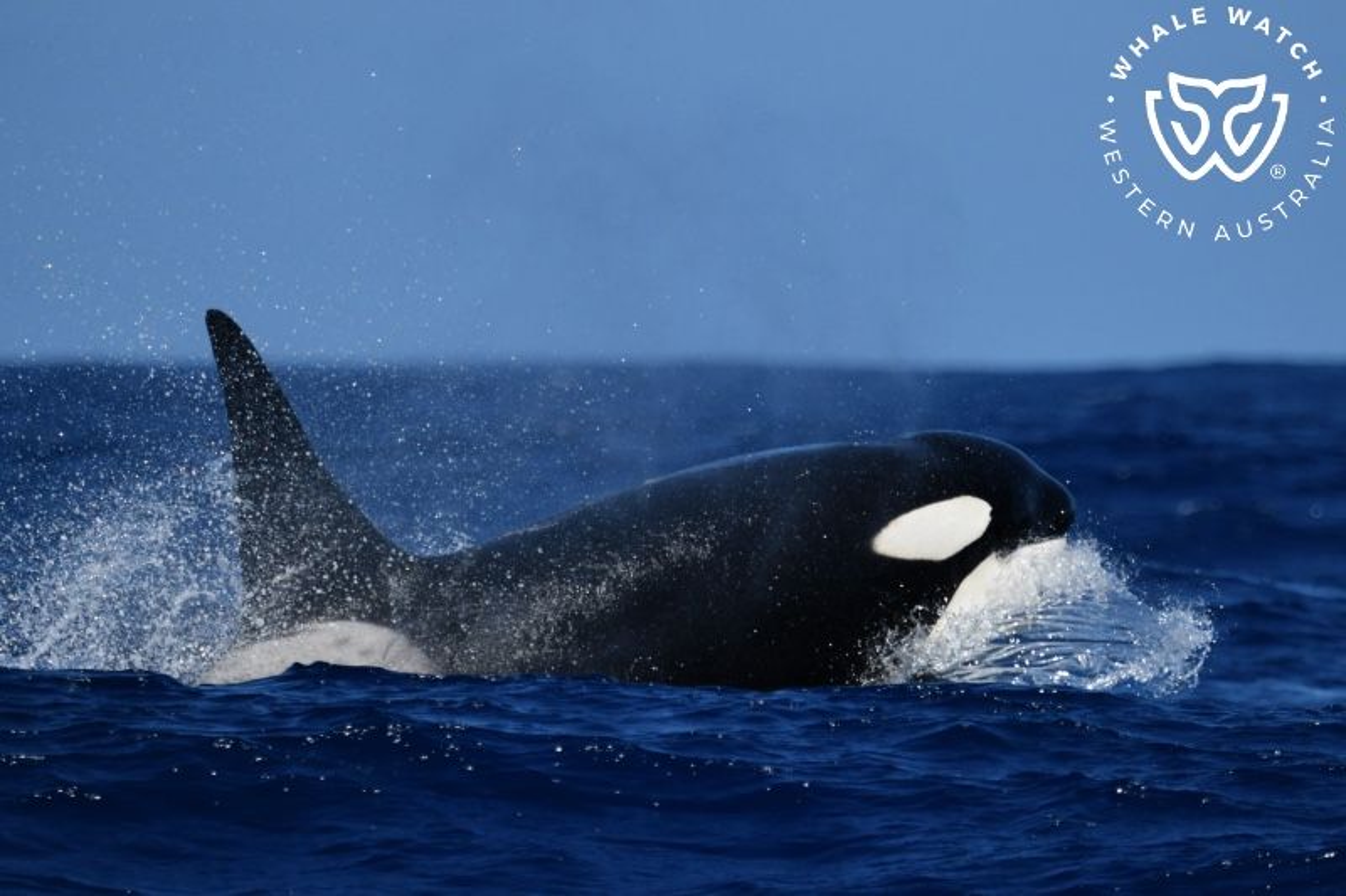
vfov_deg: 2.7
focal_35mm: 500
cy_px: 448
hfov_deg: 4.1
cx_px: 673
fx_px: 18689
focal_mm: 500
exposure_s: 1/8000
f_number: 6.3
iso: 720
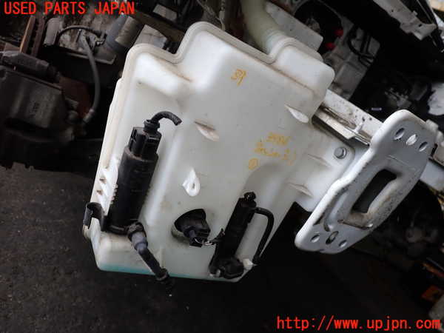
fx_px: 385
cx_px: 222
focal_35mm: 30
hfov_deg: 60.0
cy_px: 166
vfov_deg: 46.8
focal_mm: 5.4
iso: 100
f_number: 2.3
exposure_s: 1/60
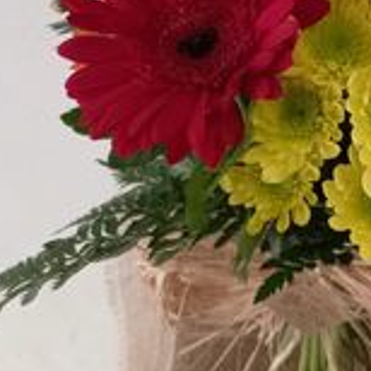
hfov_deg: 27.2
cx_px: 330
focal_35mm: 61
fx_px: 740
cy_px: 77
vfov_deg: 27.6
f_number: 2
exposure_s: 1/20
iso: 400
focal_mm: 4.6
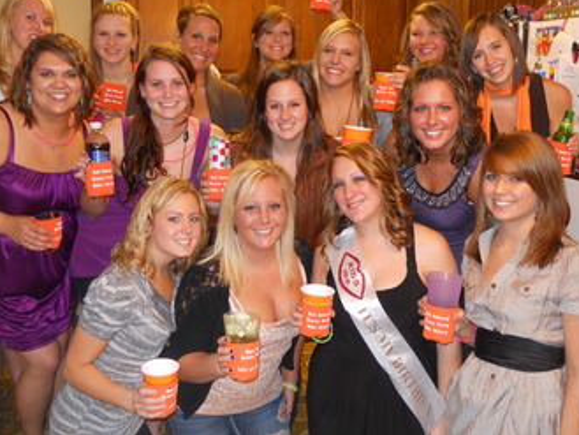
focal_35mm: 38
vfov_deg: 37.6
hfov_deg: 48.9
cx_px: 258
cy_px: 179
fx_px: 636
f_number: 2.8
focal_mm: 5.7
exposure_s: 1/25
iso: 250
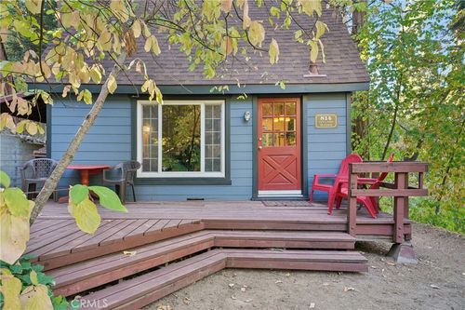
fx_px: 284
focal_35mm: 22
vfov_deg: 57.2
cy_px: 155
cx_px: 232
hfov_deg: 78.6
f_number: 8
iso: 400
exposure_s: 1/8
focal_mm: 22
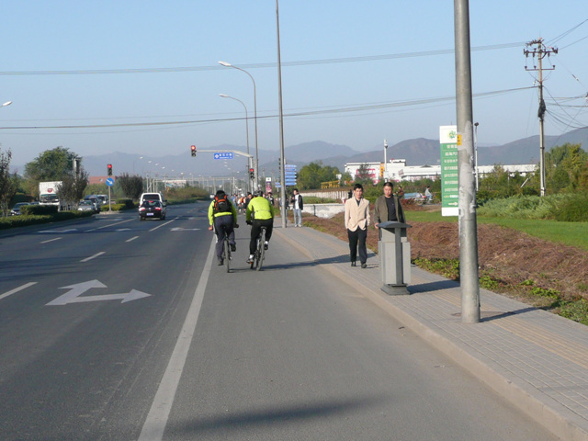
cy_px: 220
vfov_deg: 19.6
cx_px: 294
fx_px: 1274
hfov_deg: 26.0
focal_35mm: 75
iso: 100
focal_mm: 8.2
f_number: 4.2
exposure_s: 1/500
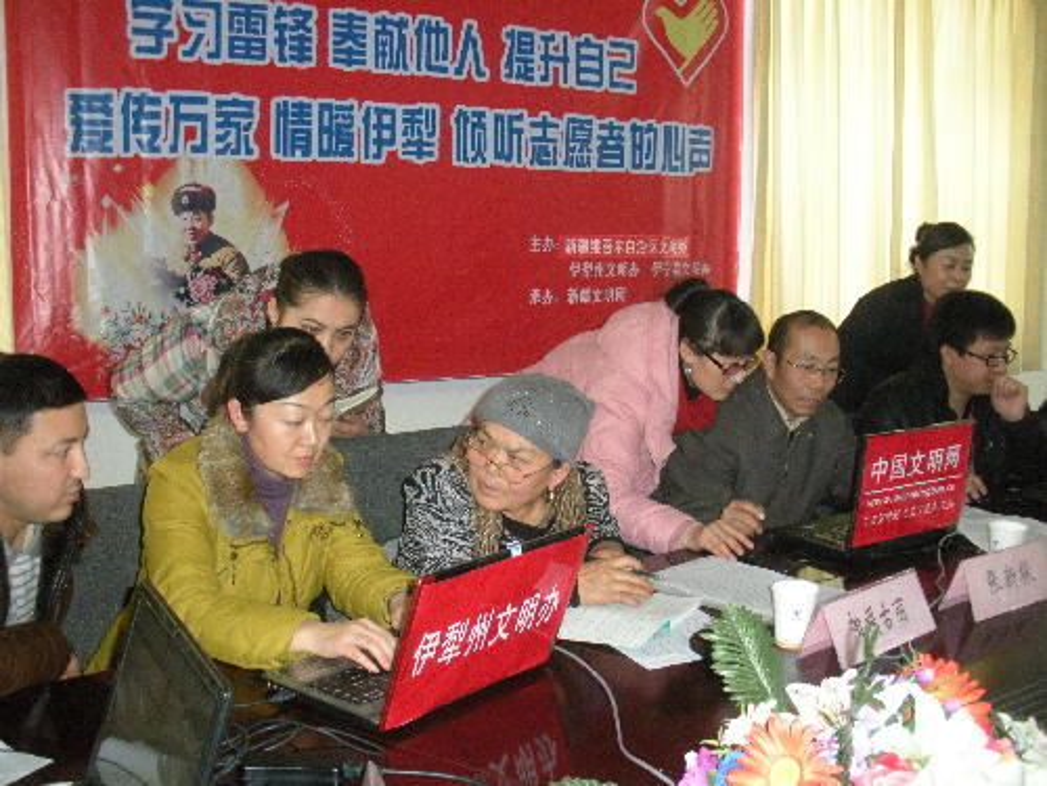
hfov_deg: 51.4
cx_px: 524
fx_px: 1089
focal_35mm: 36
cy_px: 393
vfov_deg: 39.7
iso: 492
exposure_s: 1/60
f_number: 3.5
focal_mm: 6.3
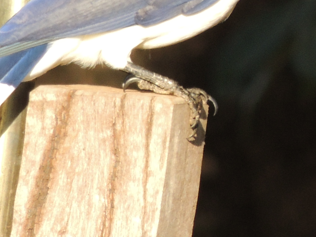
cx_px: 144
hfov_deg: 1.1
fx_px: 16242
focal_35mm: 1779
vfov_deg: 0.8
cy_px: 31
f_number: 5.9
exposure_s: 1/320
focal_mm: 180
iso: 400
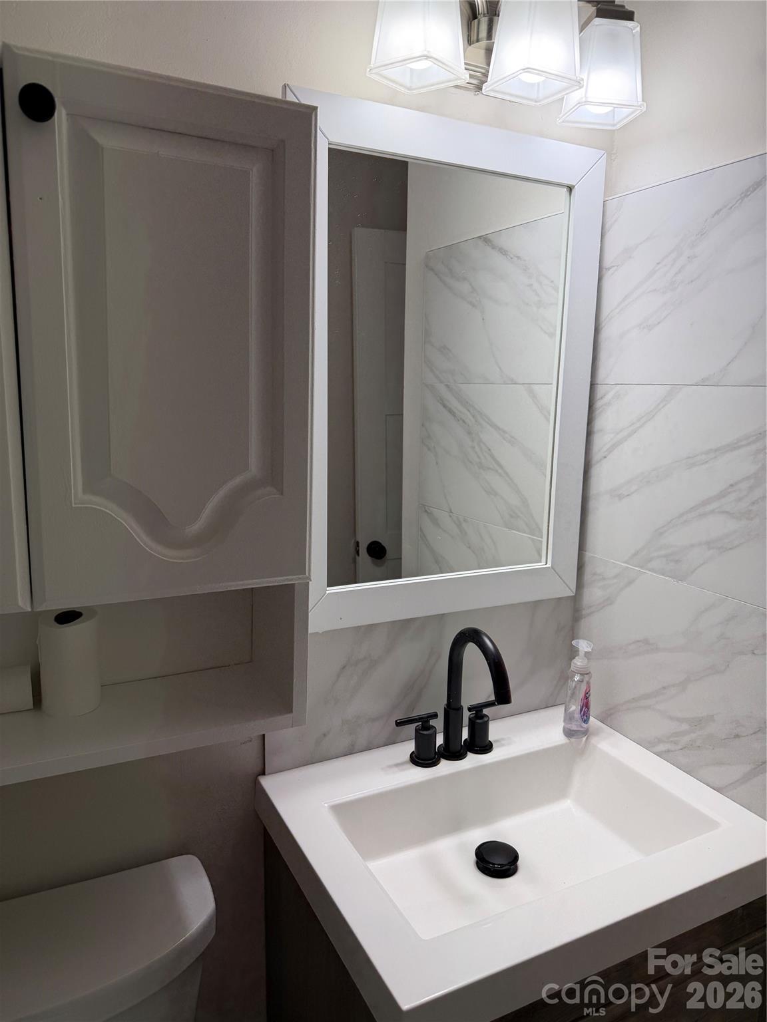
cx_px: 384
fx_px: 709
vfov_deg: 71.6
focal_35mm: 24
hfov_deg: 56.8
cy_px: 511
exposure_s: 1/218
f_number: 1.78
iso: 80
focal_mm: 6.76
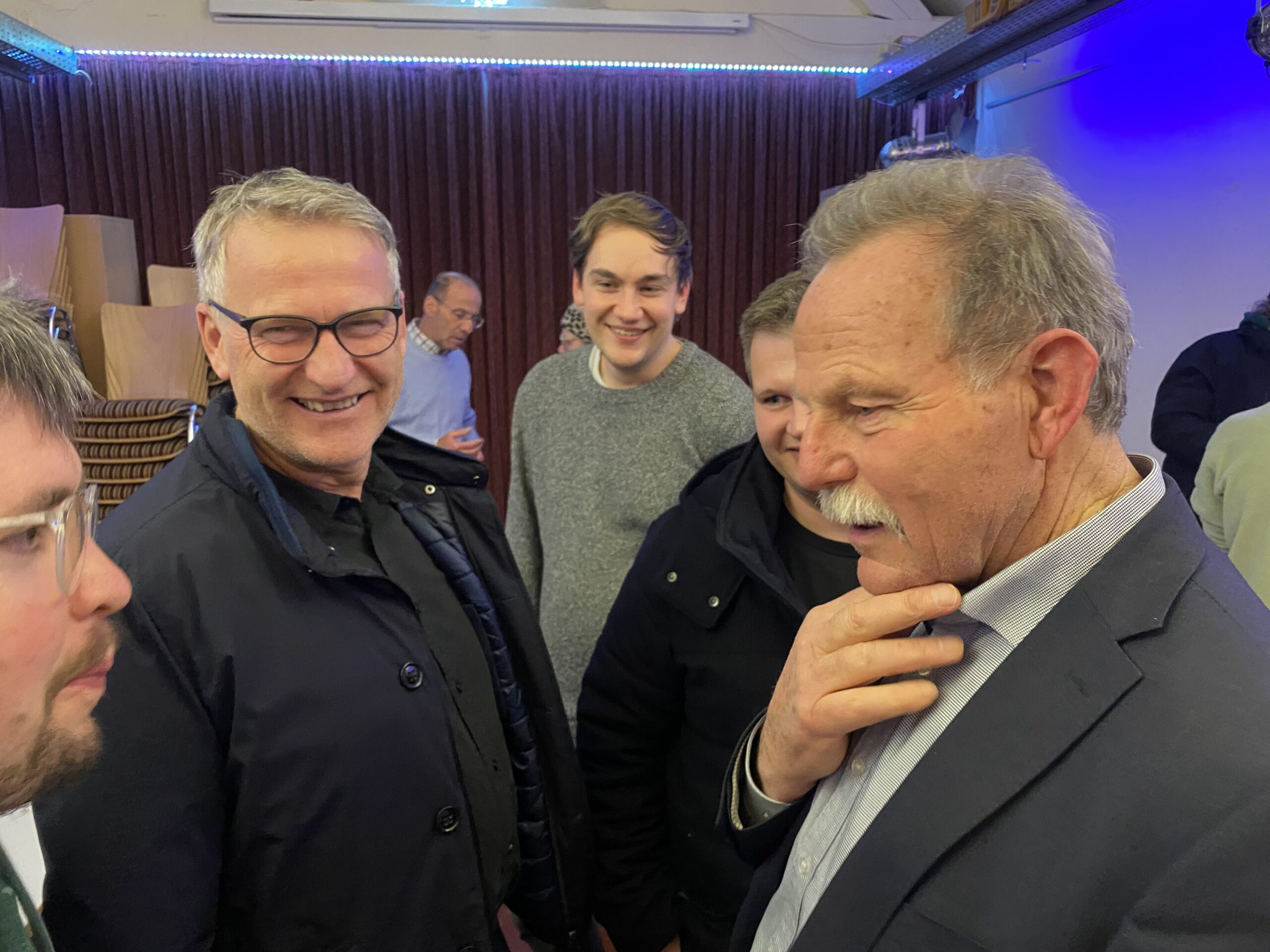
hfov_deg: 67.3
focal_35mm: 26
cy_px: 476
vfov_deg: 53.1
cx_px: 635
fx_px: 954
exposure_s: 1/25
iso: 500
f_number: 1.8
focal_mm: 4.25
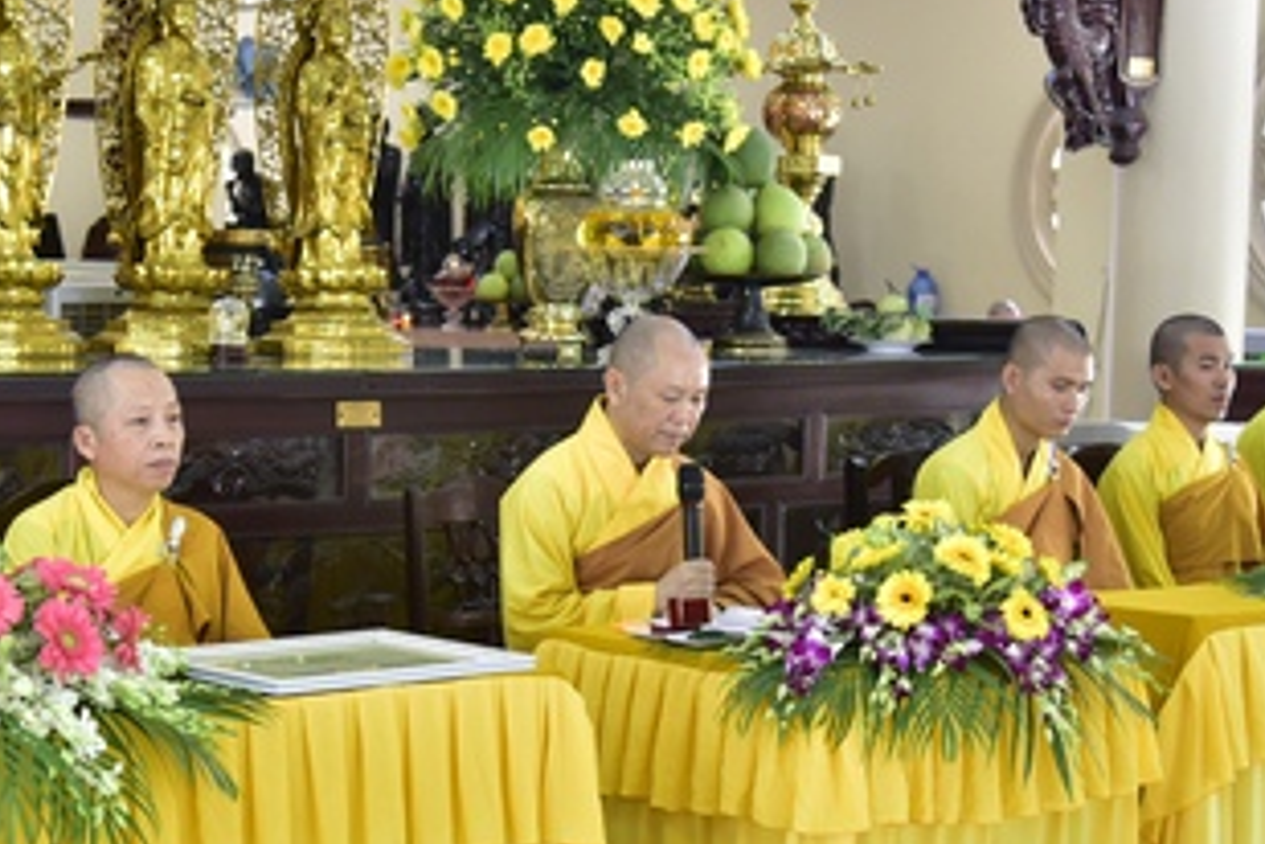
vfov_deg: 17.0
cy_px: 627
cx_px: 405
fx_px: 2811
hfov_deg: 25.2
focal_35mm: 80
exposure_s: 1/50
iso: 800
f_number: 4
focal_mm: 38
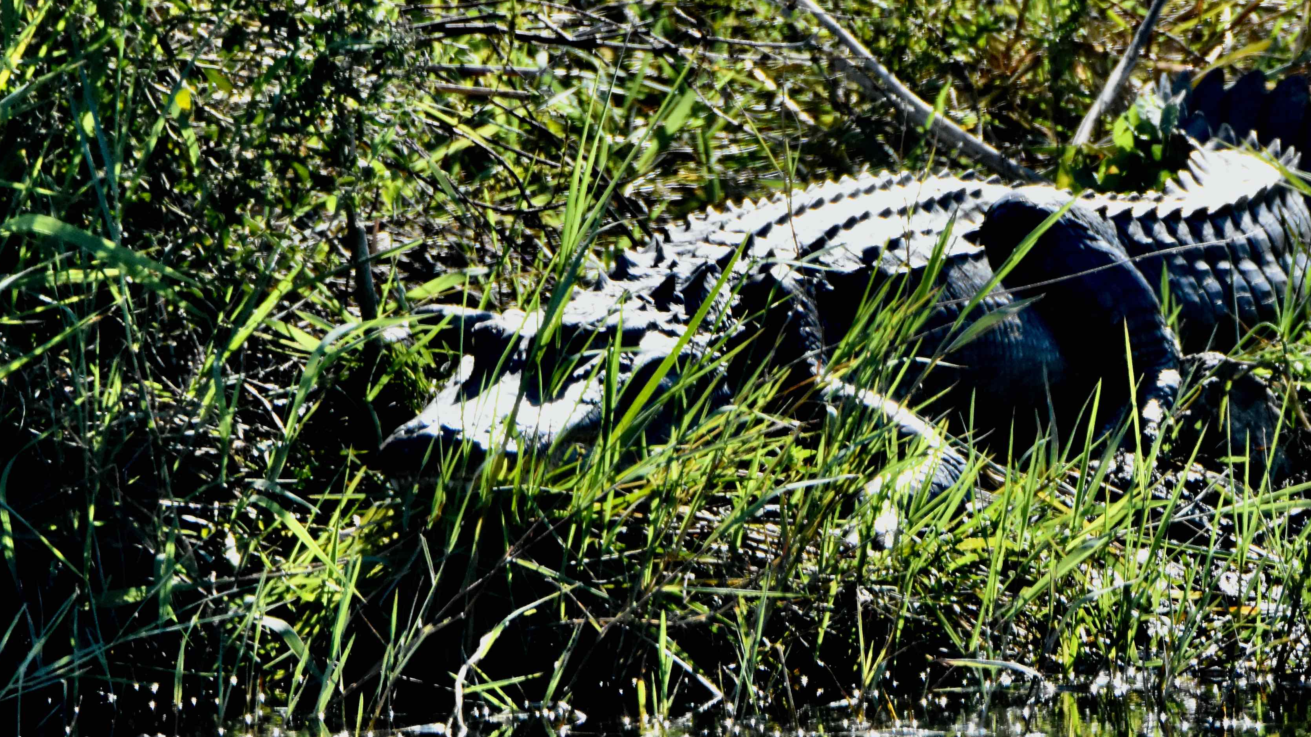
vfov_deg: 1.3
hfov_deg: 2.2
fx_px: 33510
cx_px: 664
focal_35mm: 964
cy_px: 319
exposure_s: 1/1250
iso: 2000
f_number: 11
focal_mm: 600
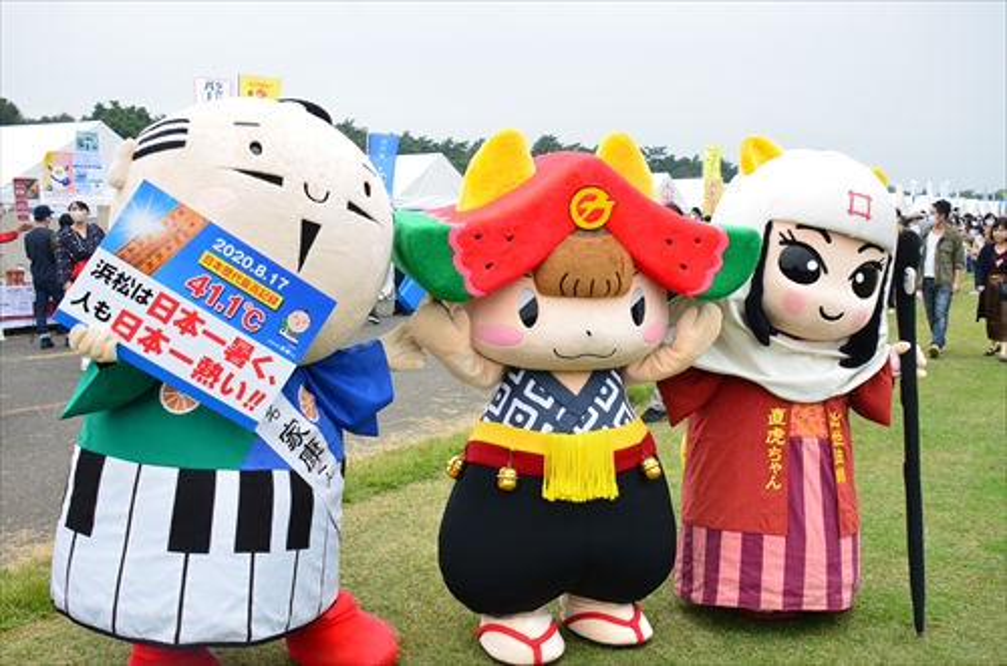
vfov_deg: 35.3
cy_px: 333
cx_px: 504
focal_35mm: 38
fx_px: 1047
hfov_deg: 51.4
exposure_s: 1/500
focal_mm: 25
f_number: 5.6
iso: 500
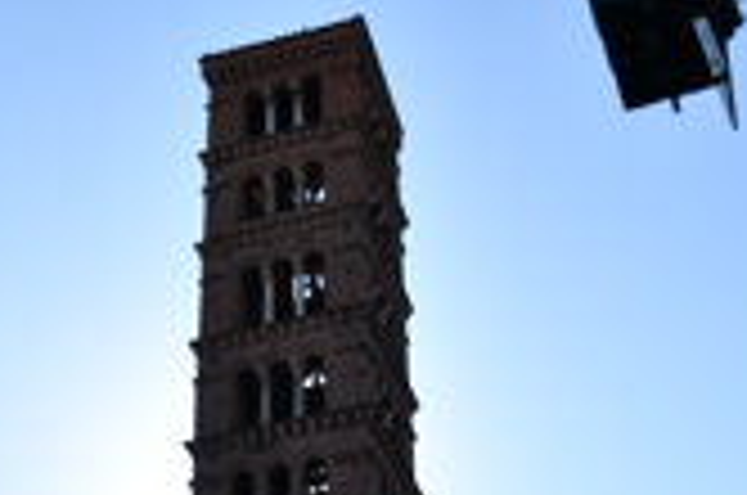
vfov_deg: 21.7
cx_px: 274
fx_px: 1201
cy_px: 587
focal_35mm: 58
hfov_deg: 34.3
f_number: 3.5
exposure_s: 1/1600
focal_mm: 16
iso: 100
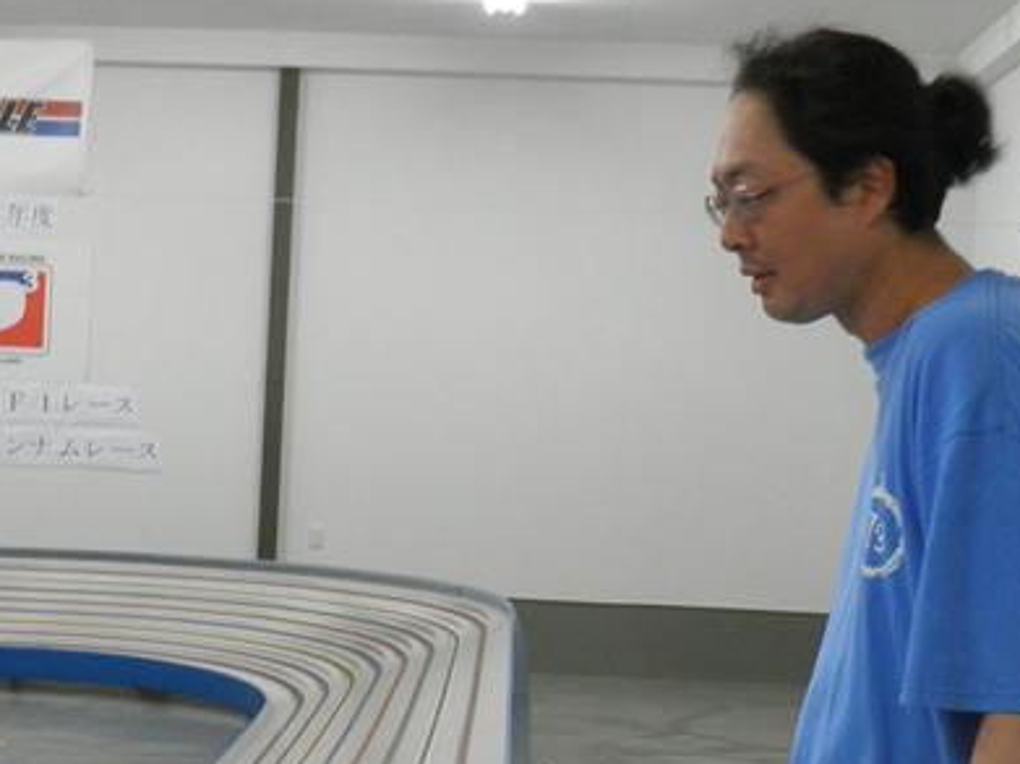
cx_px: 308
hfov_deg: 21.9
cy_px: 610
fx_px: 2622
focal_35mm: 89
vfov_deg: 16.5
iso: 200
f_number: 3.5
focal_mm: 6.1
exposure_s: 1/25
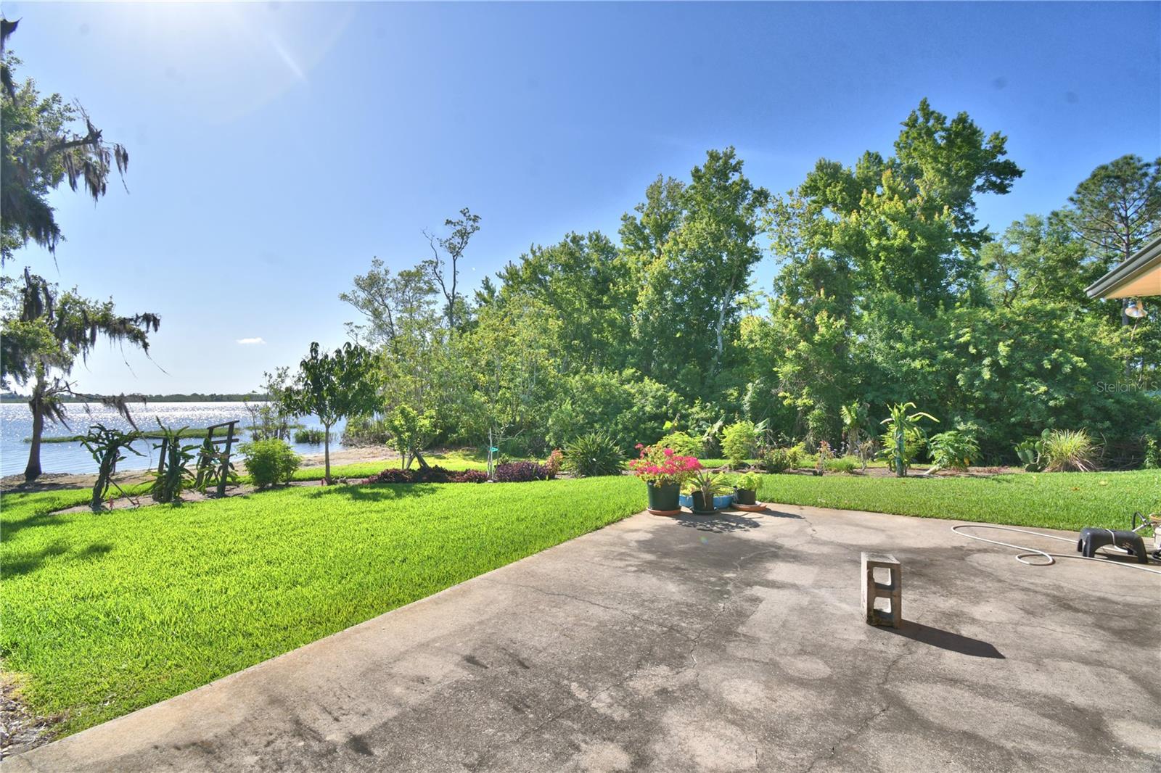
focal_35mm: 15
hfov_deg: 100.4
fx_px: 484
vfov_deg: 77.3
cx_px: 580
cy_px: 386
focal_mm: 10
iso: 100
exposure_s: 1/250
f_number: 11
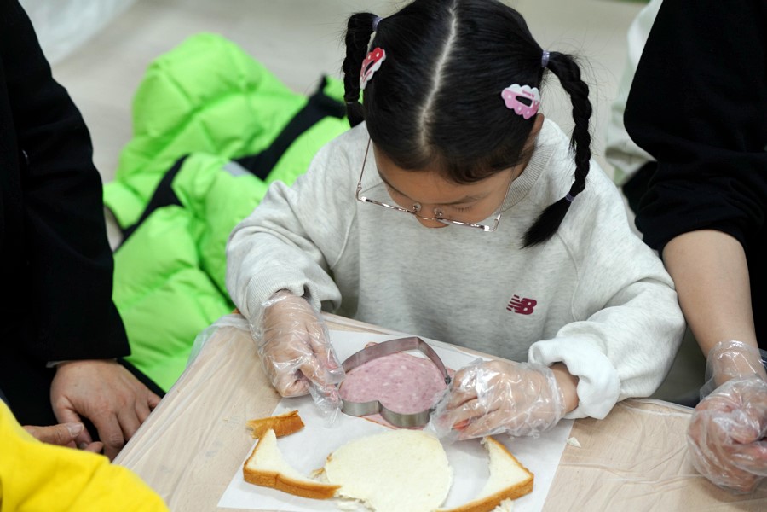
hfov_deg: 28.8
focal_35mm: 70
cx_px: 384
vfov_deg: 19.5
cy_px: 256
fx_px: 1491
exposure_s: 1/160
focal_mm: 70
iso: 1250
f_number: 4
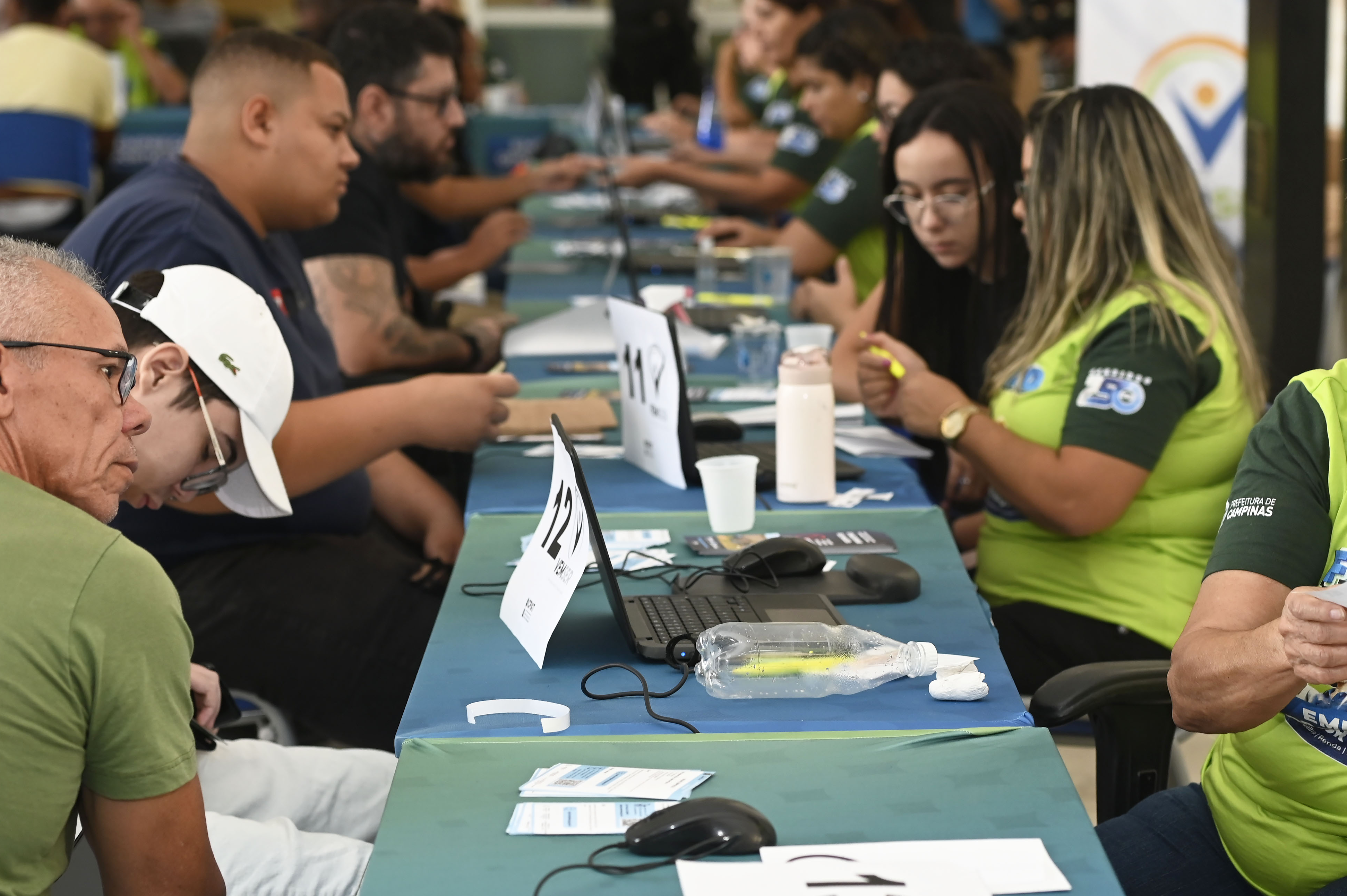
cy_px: 469
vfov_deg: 12.5
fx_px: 4076
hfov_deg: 18.7
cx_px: 897
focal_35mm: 109
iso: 500
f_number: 4
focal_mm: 70
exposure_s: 1/100
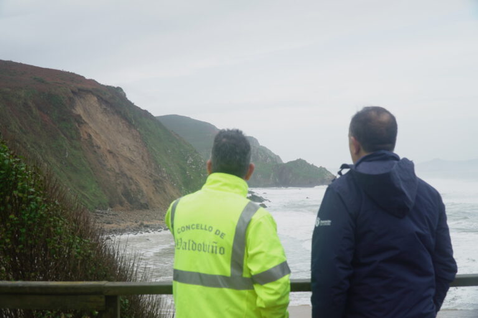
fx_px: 657
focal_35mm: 50
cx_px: 239
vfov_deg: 27.2
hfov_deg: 40.0
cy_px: 159
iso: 125
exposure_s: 1/160
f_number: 5.6
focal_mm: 33
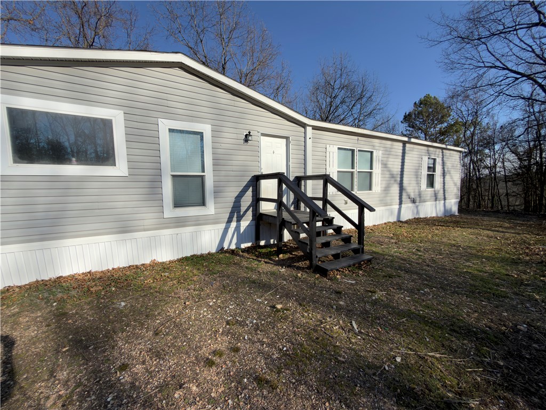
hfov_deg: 102.1
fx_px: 221
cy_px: 205
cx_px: 273
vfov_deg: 85.7
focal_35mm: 14
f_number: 2.2
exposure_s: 1/899
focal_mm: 2.22
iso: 16
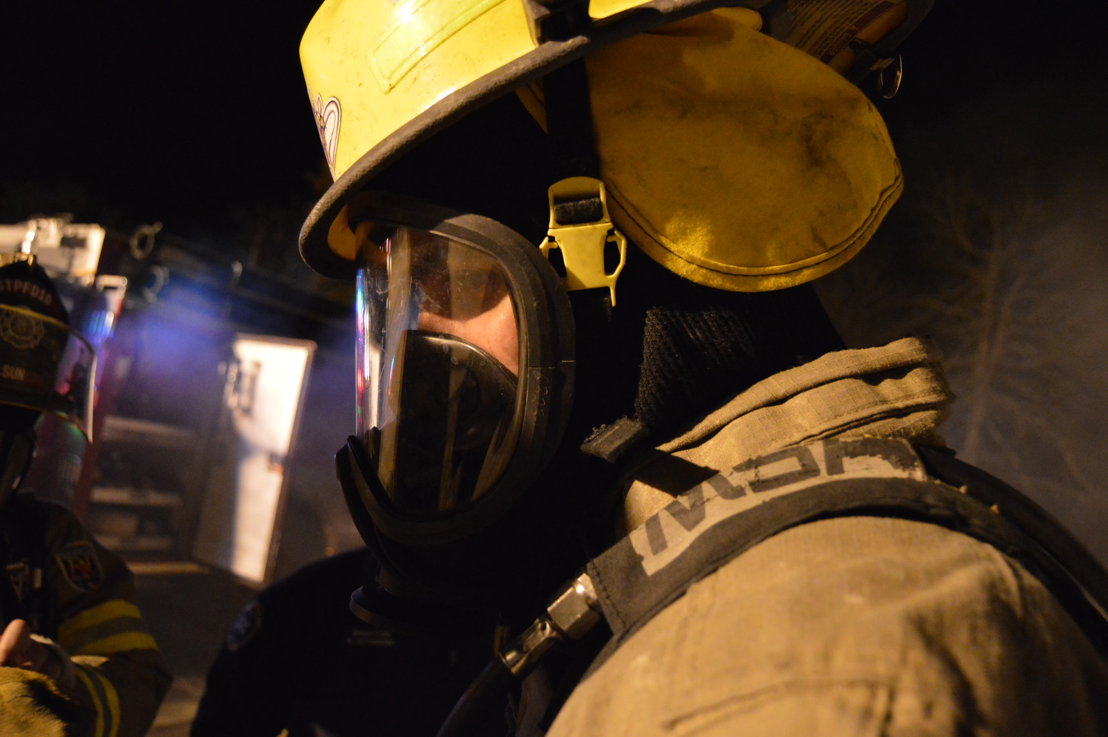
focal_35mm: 27
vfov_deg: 47.8
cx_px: 554
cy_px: 368
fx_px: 830
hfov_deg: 67.4
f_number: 3.5
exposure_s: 1/60
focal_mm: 18
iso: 3200
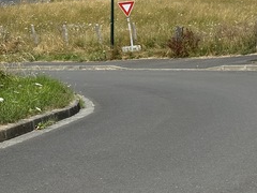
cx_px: 218
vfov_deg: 12.1
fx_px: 891
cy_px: -30
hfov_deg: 16.3
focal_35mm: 120
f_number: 1.78
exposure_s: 1/5263
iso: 64
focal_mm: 6.86
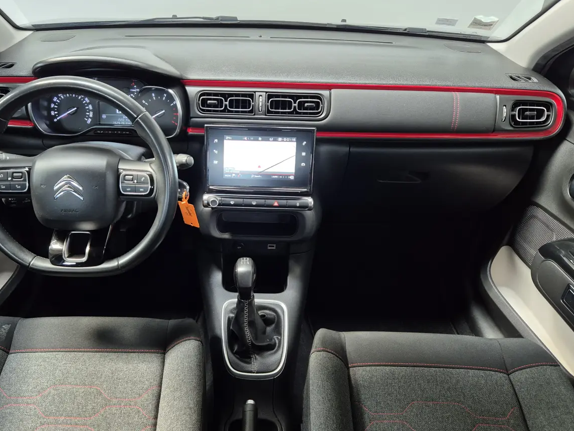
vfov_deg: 48.2
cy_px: 203
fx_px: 481
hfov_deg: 61.4
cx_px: 245
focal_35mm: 29
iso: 250
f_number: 1.8
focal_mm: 5.4
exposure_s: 1/100
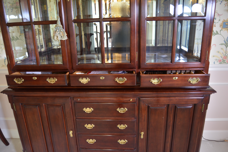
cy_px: 76
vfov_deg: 47.9
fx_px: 171
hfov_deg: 67.4
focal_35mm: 27
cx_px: 114
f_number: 3.5
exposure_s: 1/50
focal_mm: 18
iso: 800
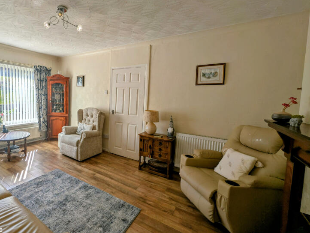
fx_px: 152
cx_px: 100
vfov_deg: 74.7
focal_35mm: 17
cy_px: 108
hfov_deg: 87.3
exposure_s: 1/881
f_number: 1.95
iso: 39
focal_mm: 2.23
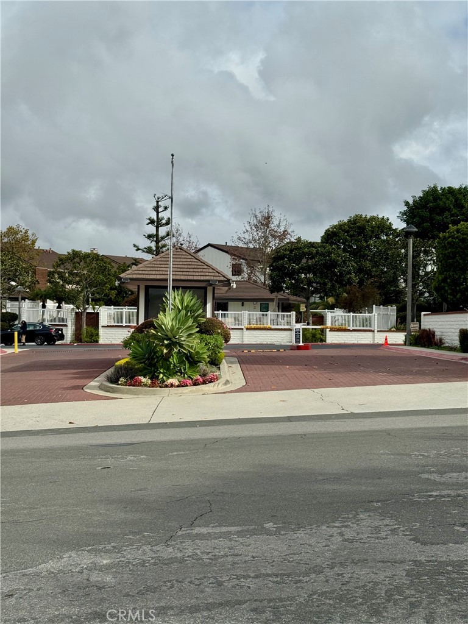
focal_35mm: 48
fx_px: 865
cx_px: 234
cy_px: 312
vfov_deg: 39.7
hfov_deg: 30.3
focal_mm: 6.76
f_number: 1.78
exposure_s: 1/7937
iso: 64
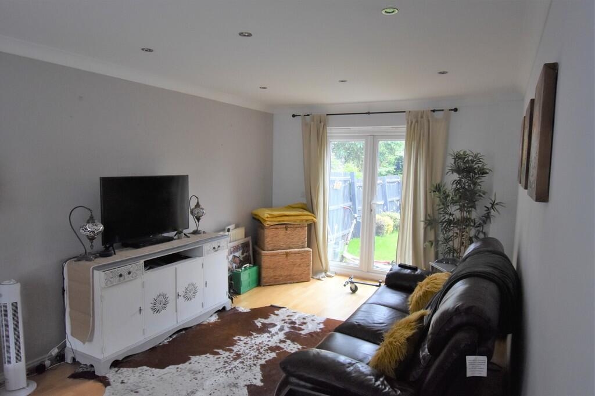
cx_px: 298
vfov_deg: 63.2
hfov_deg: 85.4
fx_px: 322
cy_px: 198
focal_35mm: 20
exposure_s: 1/125
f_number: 5
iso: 1100
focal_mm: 13
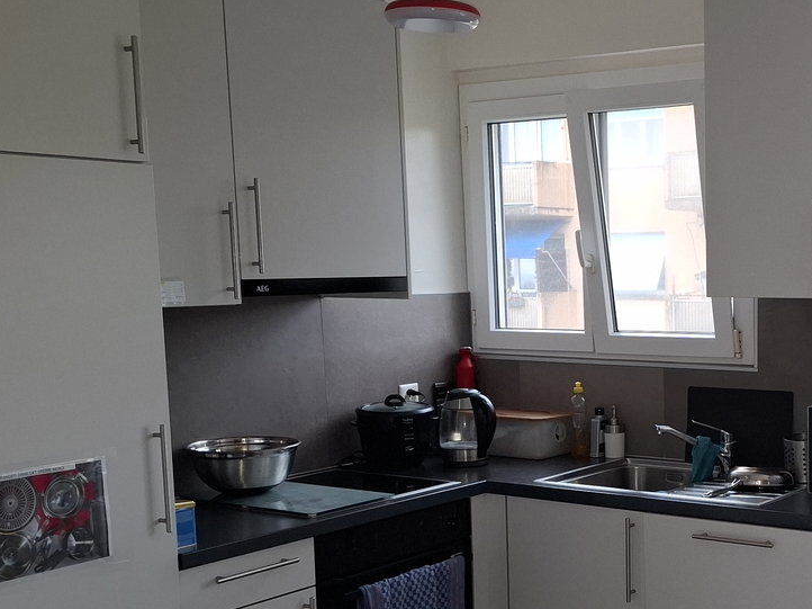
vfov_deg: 28.3
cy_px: 421
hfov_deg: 36.0
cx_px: 676
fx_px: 1196
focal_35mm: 51
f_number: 1.8
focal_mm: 5.54
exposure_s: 1/100
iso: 50
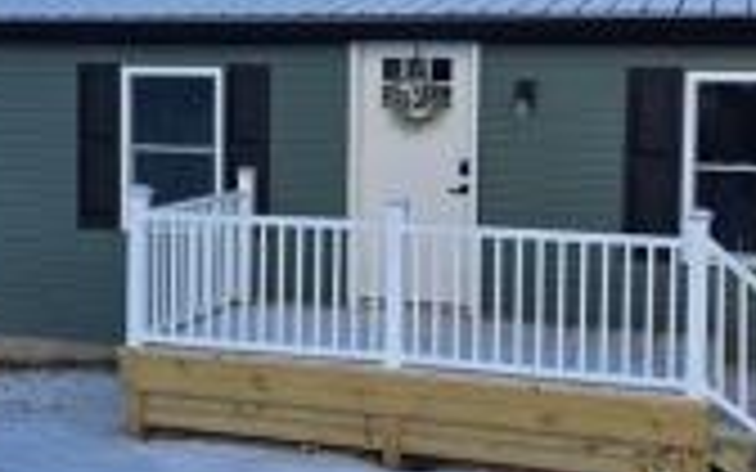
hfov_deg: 35.1
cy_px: 135
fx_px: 1195
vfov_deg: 22.2
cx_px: 326
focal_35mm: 58
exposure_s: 1/3579
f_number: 1.7
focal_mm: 6.3
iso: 80
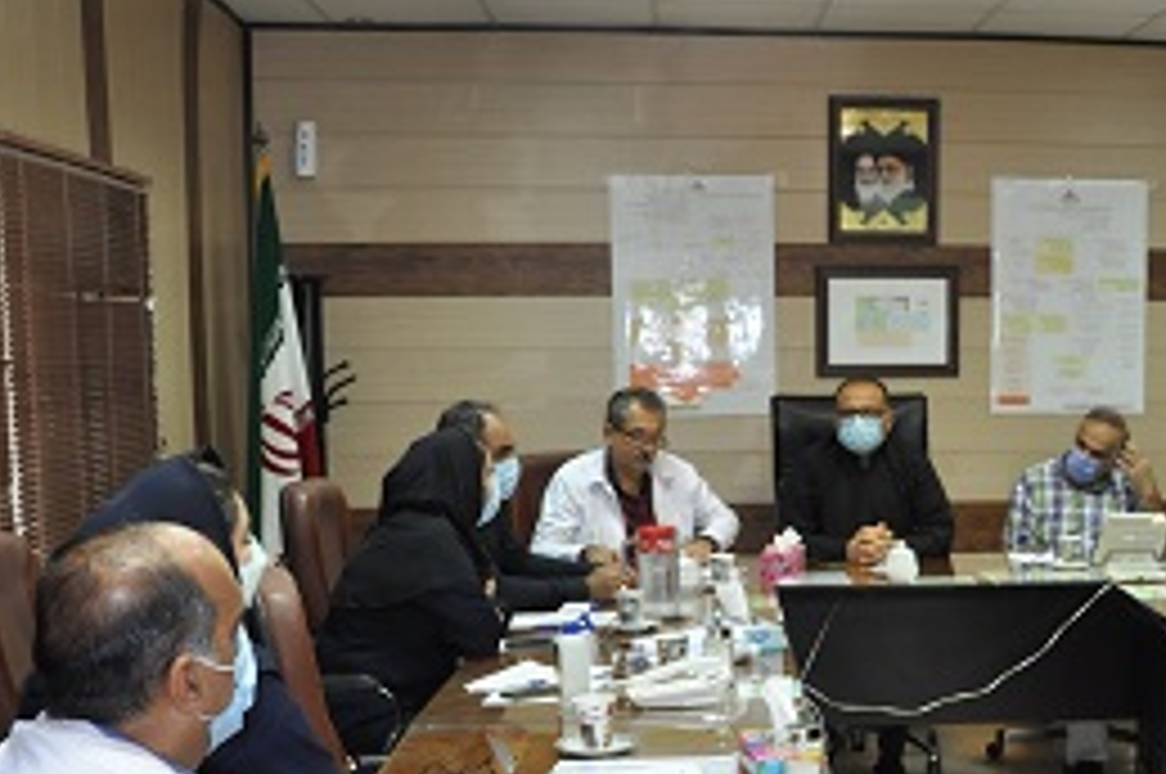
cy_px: 628
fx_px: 1714
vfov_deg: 25.0
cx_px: 963
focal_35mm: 53
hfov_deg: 36.1
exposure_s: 1/60
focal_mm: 18
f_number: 3.5
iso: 800
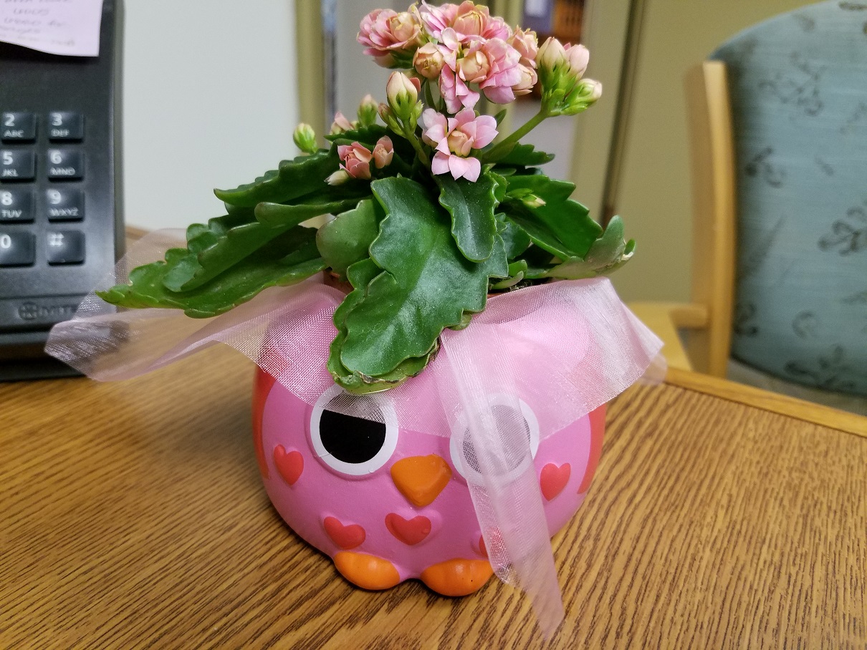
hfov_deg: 67.3
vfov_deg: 53.1
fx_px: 651
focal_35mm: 26
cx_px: 434
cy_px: 325
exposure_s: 1/60
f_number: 1.7
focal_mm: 4.2
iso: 160
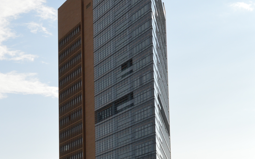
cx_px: 91
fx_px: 618
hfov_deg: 23.2
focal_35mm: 89
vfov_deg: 14.4
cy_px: 166
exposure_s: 1/200
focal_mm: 18
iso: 100
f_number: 11
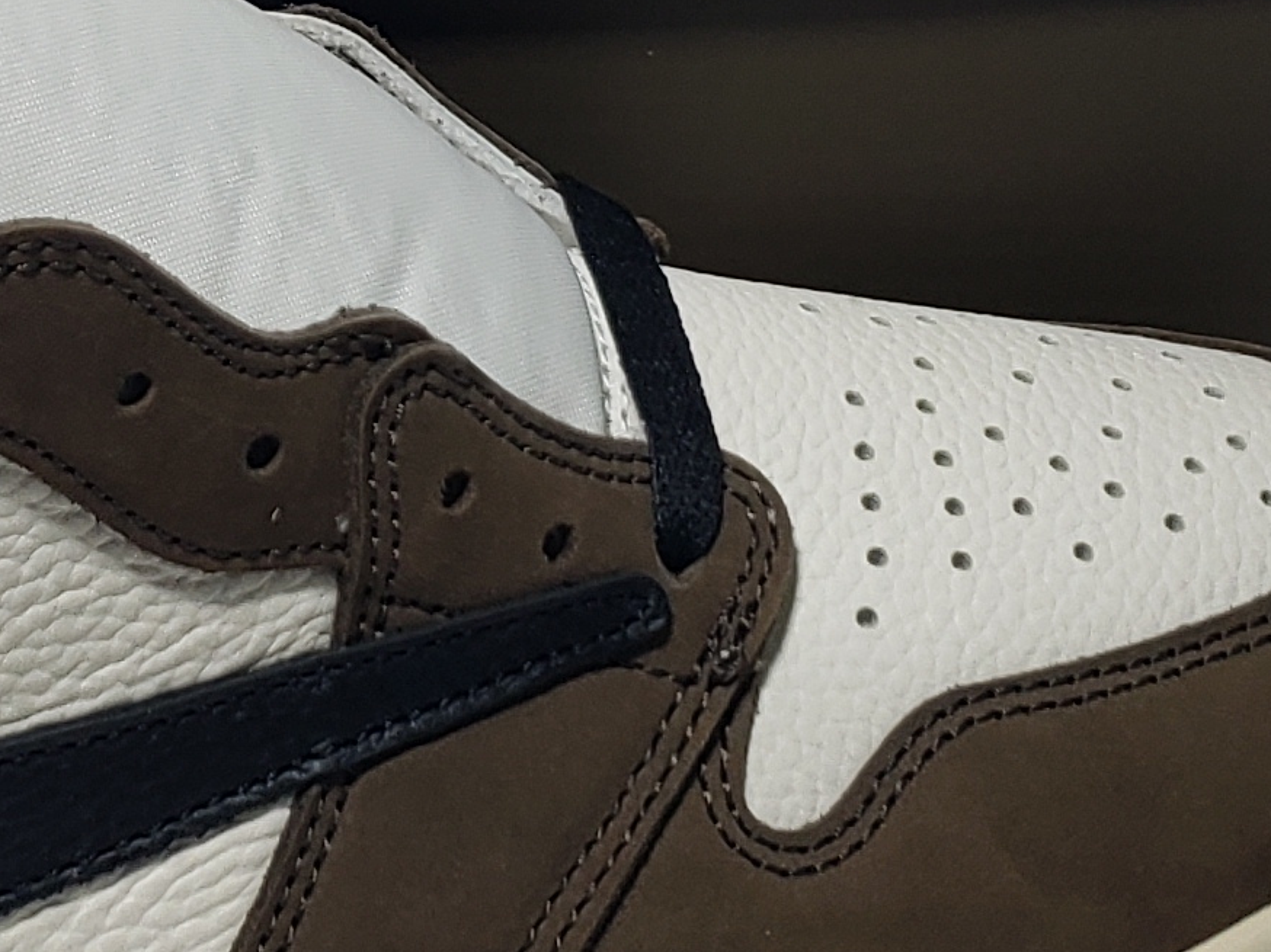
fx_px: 4405
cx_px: 113
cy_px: -48
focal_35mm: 120
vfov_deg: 12.2
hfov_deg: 16.2
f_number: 1.5
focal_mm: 4.3
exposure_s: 1/345
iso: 50
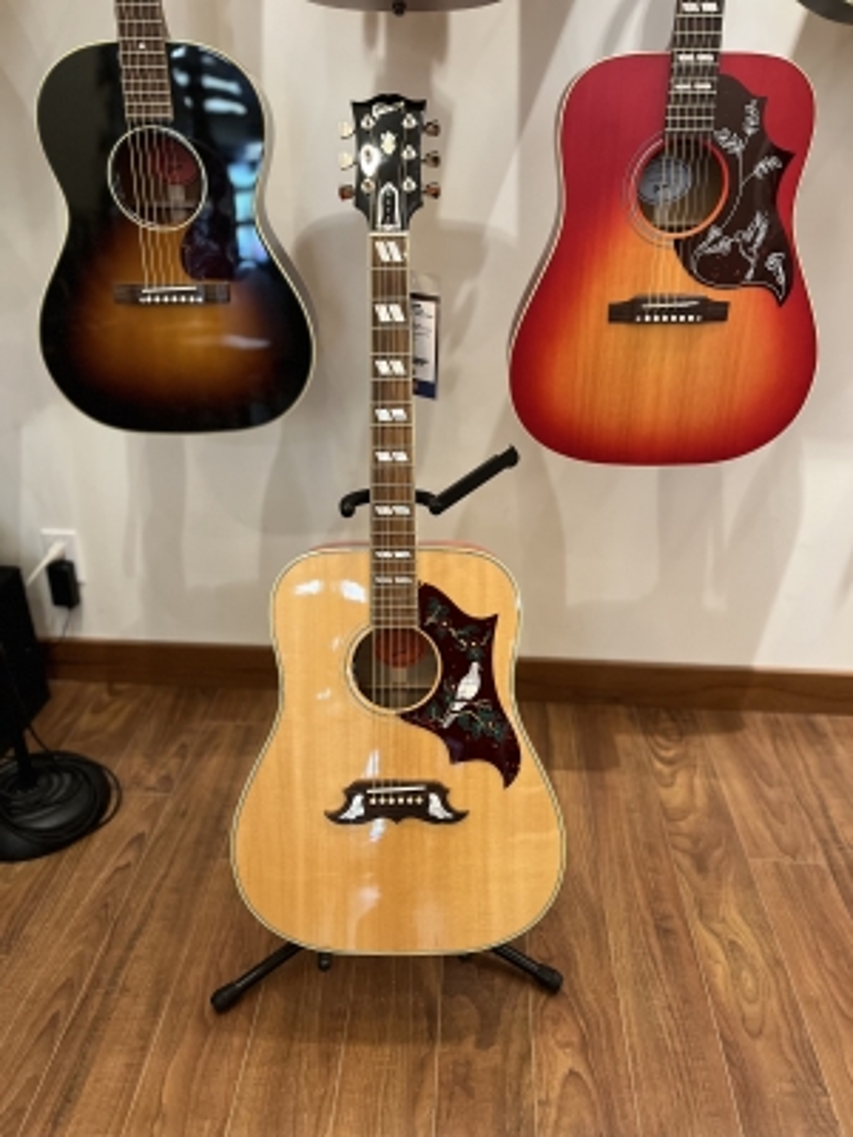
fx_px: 854
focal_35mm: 26
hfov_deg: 53.1
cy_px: 568
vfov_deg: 67.3
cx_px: 426
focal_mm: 5.1
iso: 400
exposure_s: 1/60
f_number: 1.6
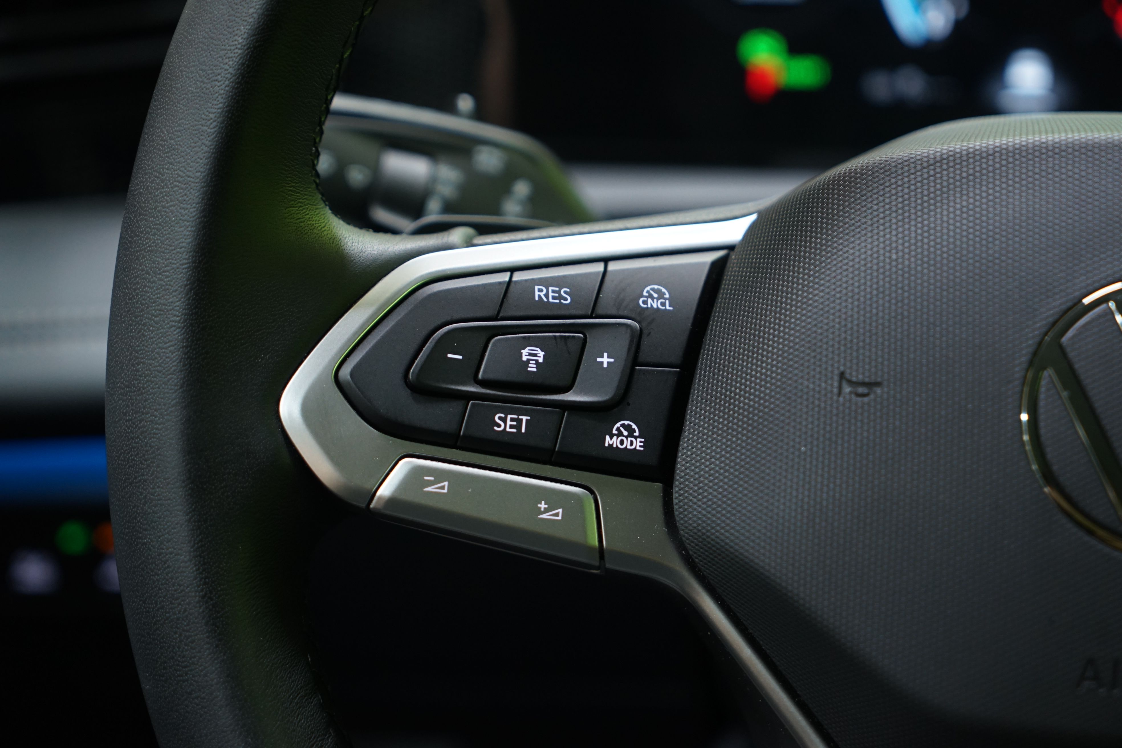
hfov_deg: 30.1
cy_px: 374
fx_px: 2088
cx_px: 561
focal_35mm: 67
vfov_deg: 20.3
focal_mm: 67
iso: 1250
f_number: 4.5
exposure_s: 1/20
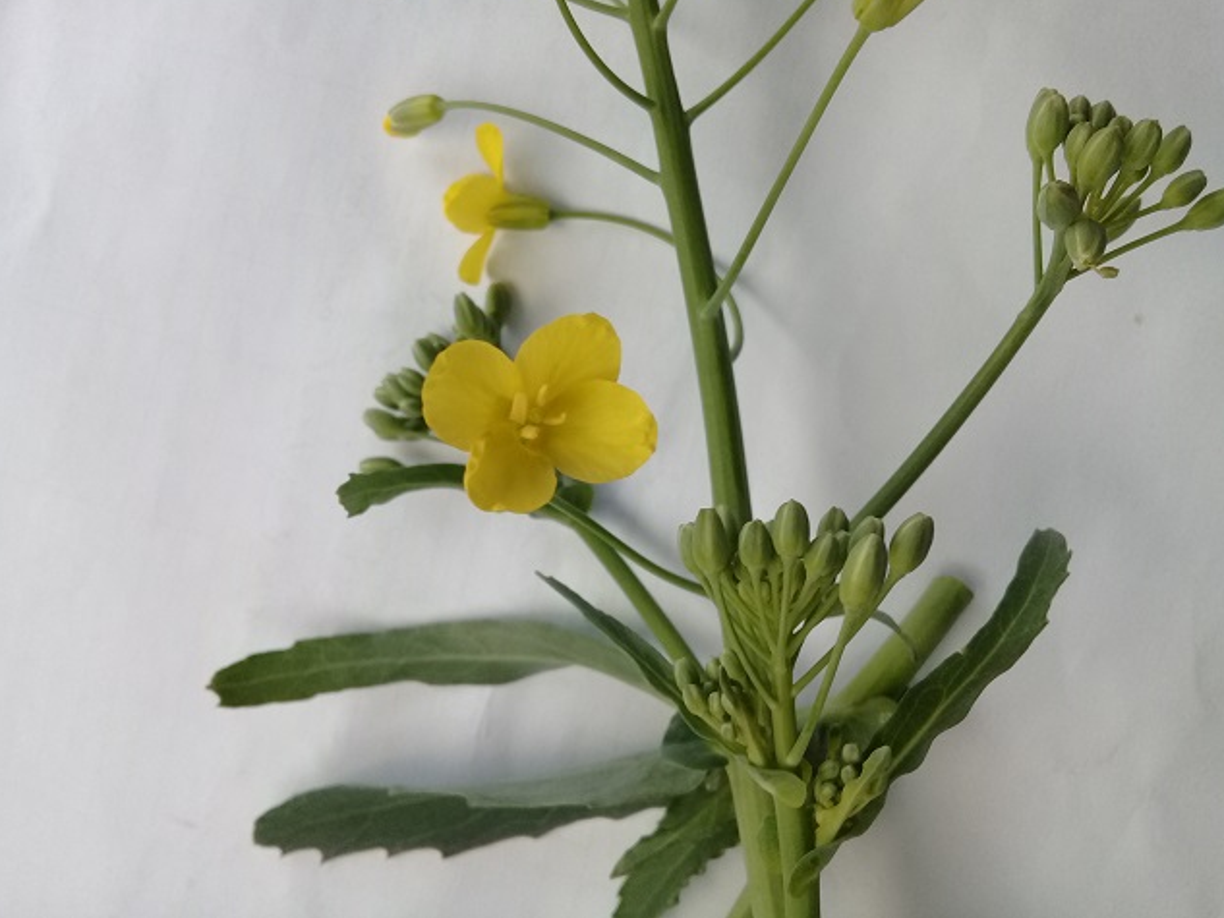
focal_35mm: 32
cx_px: 604
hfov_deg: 56.8
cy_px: 446
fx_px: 1132
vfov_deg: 44.2
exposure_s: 1/33
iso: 80
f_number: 2.2
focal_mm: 3.3
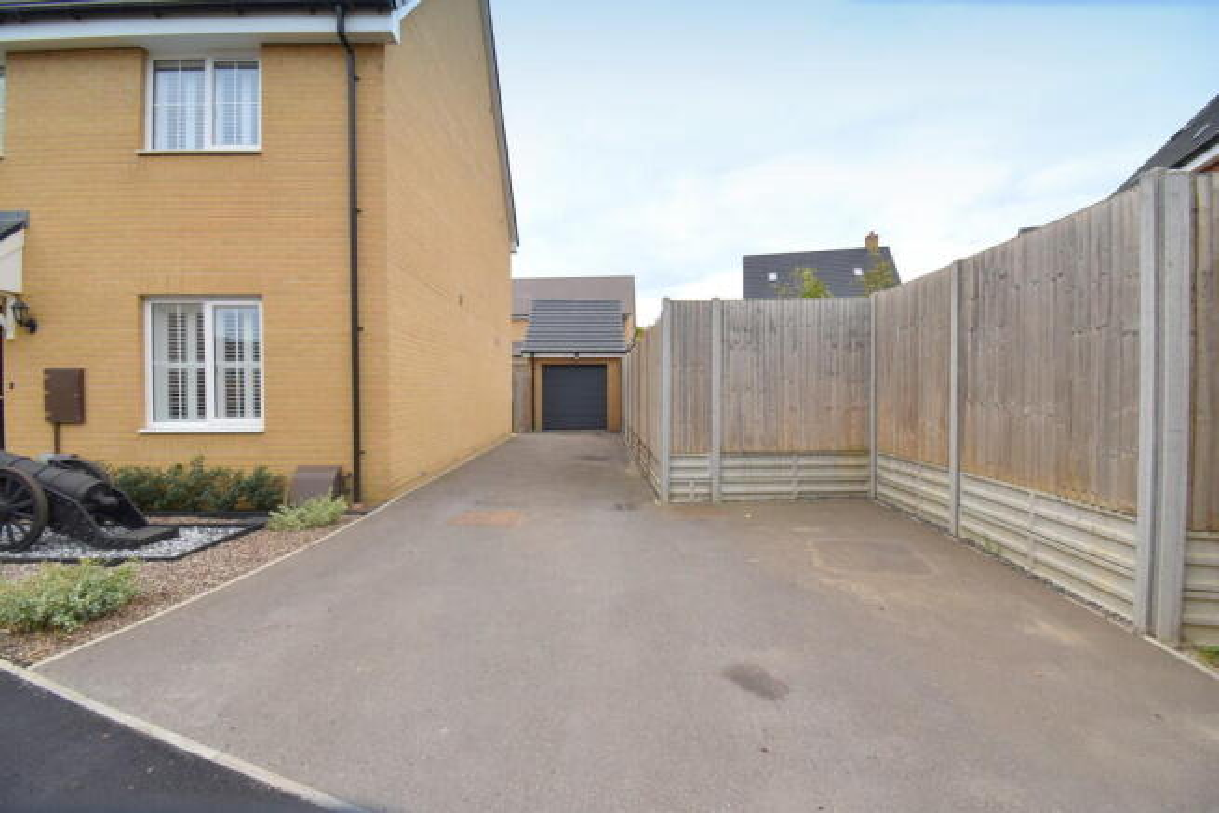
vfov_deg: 77.4
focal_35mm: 15
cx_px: 610
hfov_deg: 100.4
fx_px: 508
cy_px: 406
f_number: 8
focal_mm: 10
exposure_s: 1/250
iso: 200
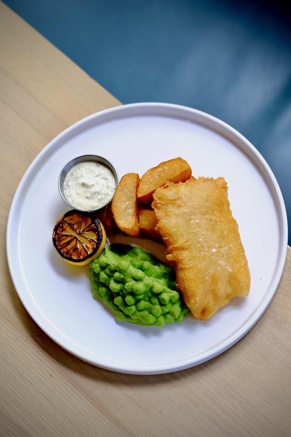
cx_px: 146
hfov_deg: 16.3
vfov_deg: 24.2
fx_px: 1018
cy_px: 218
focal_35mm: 84
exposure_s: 1/250
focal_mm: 56
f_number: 2.2
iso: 500
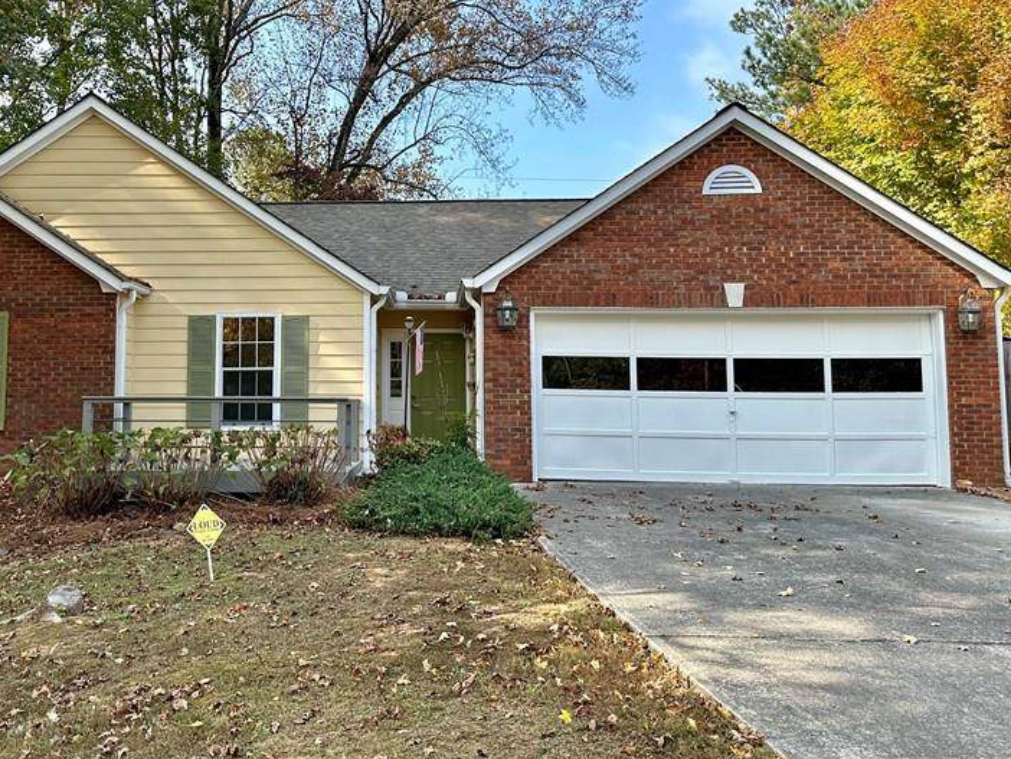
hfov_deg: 51.9
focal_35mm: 35
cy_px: 301
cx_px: 367
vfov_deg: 40.5
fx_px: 1023
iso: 80
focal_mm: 6.86
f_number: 1.78
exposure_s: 1/1241
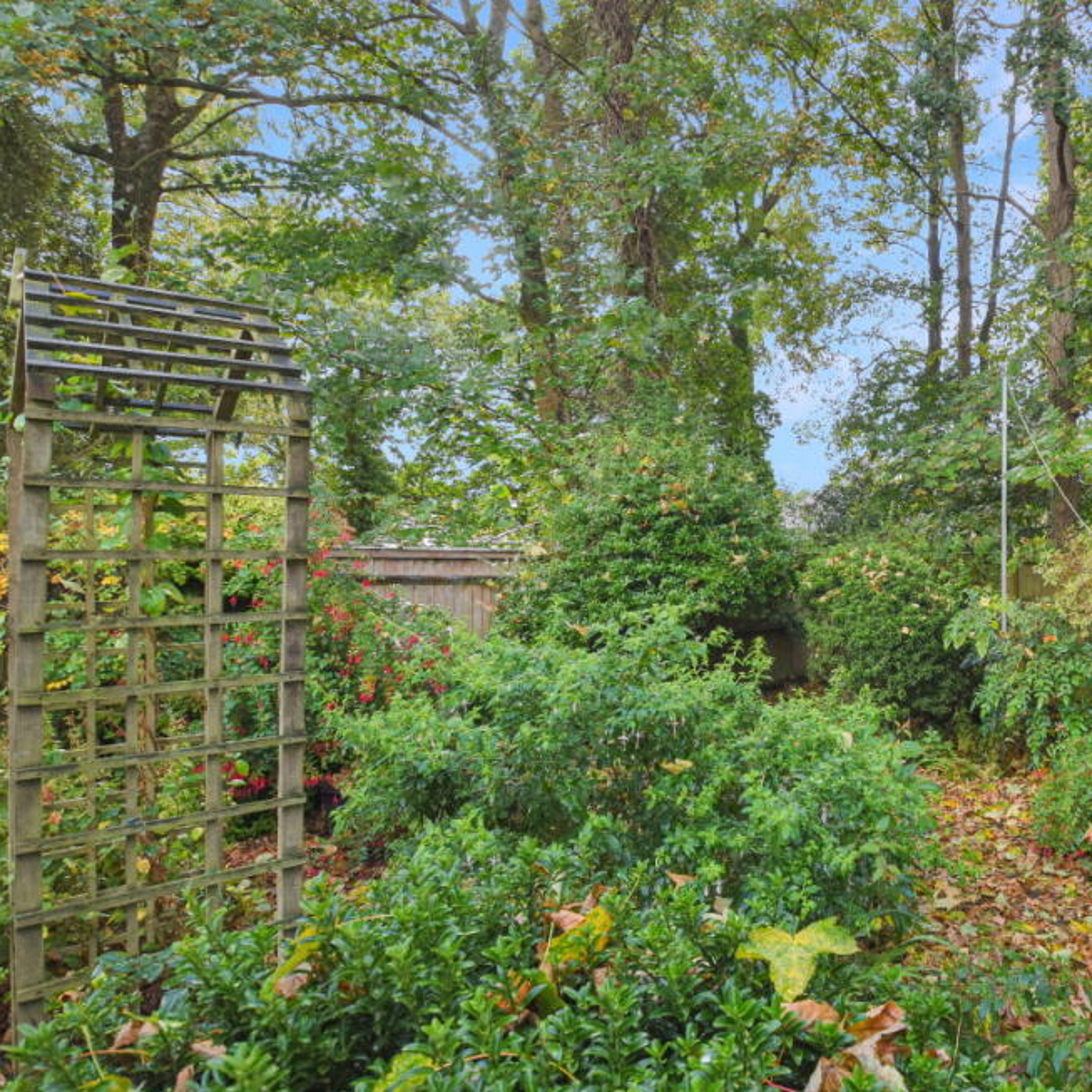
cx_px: 841
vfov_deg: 74.8
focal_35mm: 20
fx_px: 714
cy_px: 559
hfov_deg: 69.0
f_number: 5.6
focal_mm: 10
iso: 320
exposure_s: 1/250
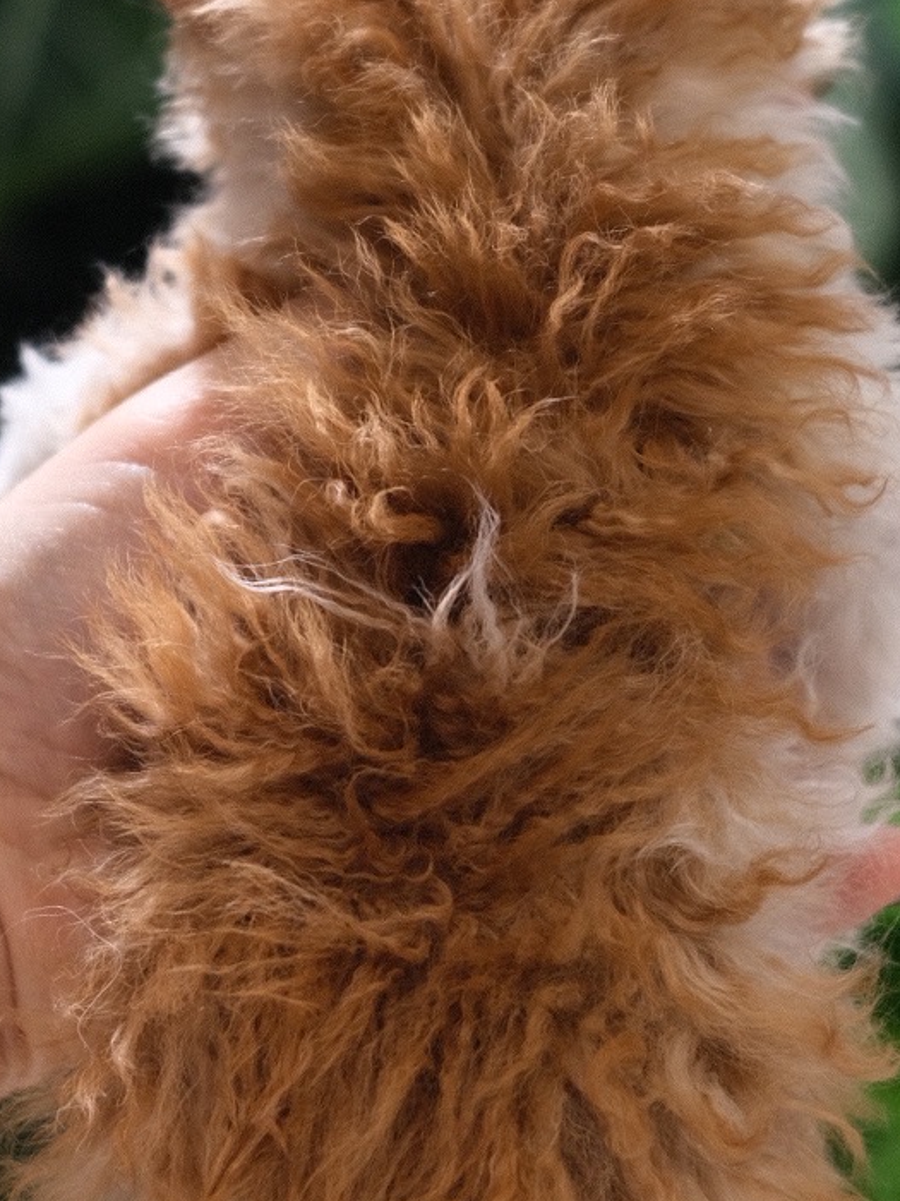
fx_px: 3467
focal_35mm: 100
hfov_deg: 14.8
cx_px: 478
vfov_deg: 19.5
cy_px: 357
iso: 320
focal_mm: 27
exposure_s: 1/250
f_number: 2.8
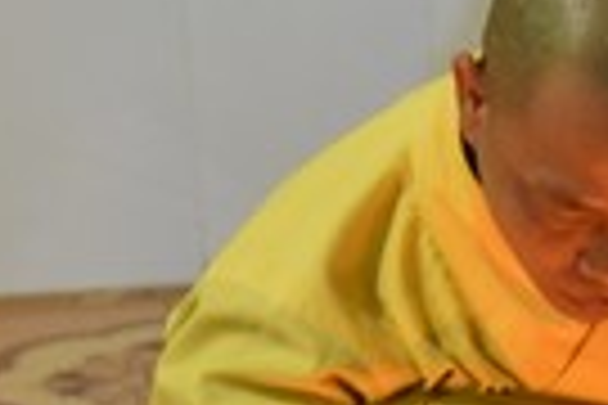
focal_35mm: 241
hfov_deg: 8.3
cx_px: 937
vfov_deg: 5.6
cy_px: 652
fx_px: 4070
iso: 6400
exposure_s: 1/50
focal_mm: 50
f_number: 4
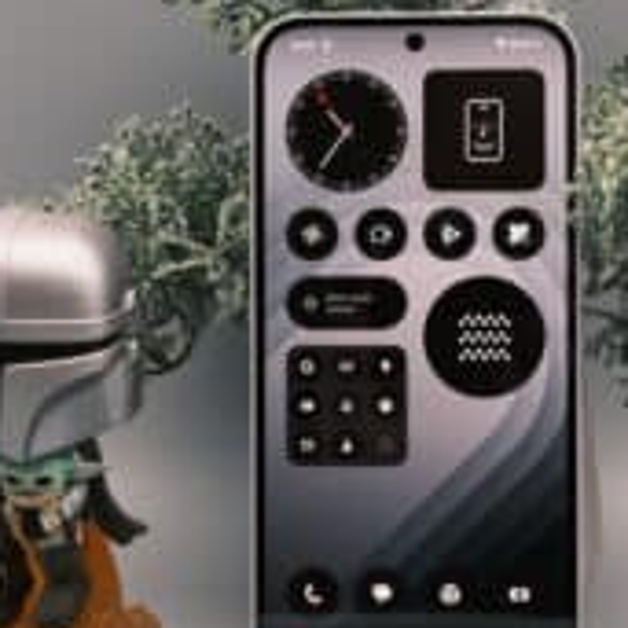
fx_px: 2032
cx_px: 378
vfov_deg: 17.6
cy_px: 327
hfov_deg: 17.6
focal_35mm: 99
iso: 1000
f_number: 9
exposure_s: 1/105
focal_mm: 34.3
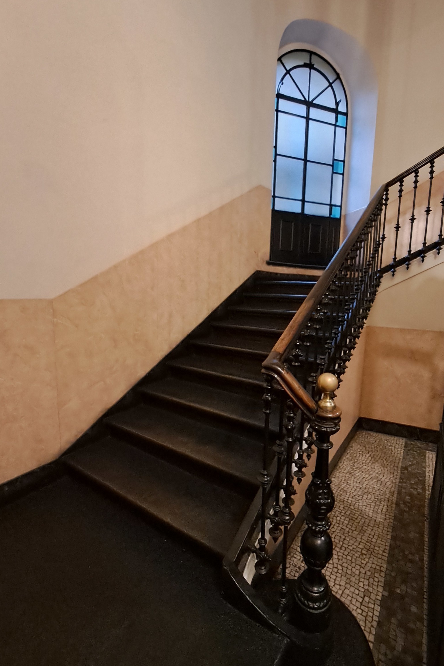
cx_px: 261
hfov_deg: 76.6
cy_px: 328
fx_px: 278
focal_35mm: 15
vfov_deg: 100.4
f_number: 2.2
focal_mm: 1.42
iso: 800
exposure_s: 1/20
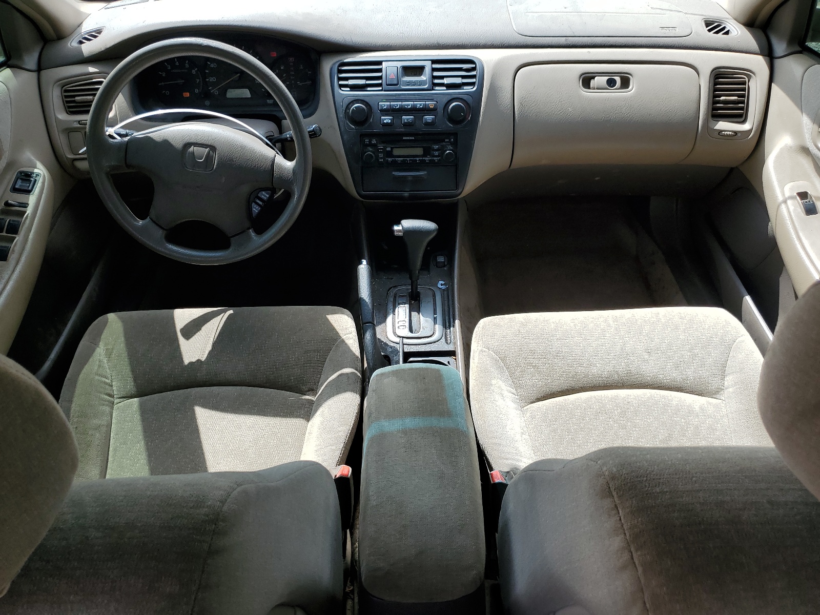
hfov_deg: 67.3
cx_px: 410
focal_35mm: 26
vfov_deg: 53.1
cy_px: 308
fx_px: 616
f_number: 1.5
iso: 50
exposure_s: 1/1250
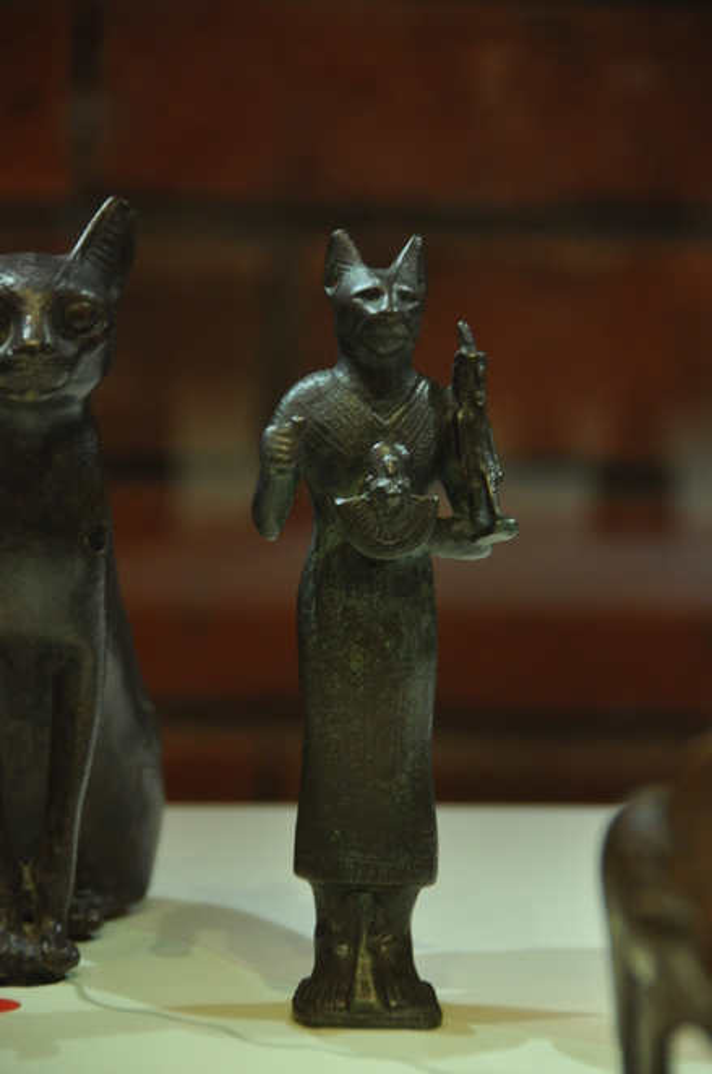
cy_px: 537
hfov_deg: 7.0
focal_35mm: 195
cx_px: 356
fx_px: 5806
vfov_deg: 10.6
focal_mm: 130
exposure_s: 1/13
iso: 1000
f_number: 5.6
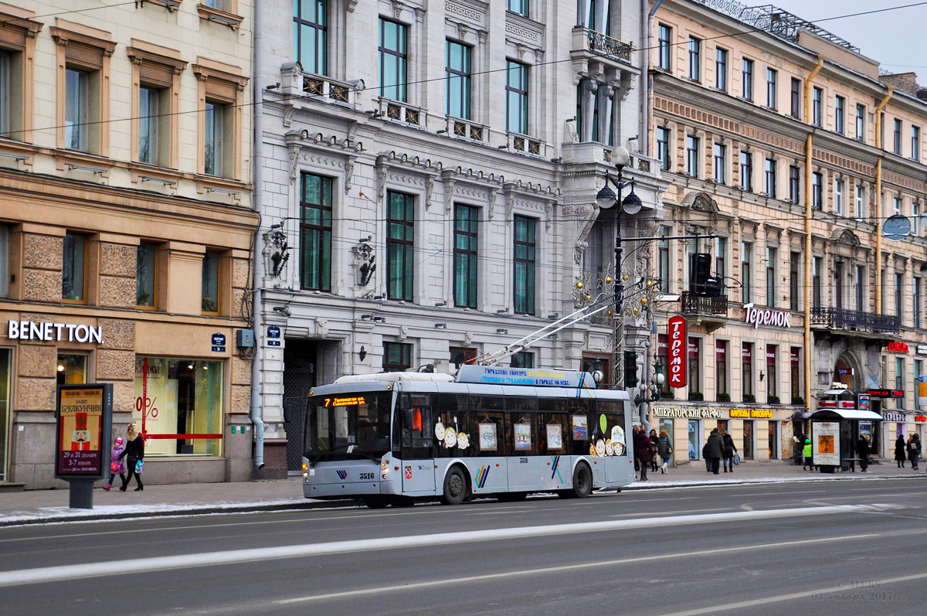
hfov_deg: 33.4
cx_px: 464
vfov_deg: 22.6
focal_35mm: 60
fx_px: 1543
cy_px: 308
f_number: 5.6
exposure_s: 1/250
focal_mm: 40
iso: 400
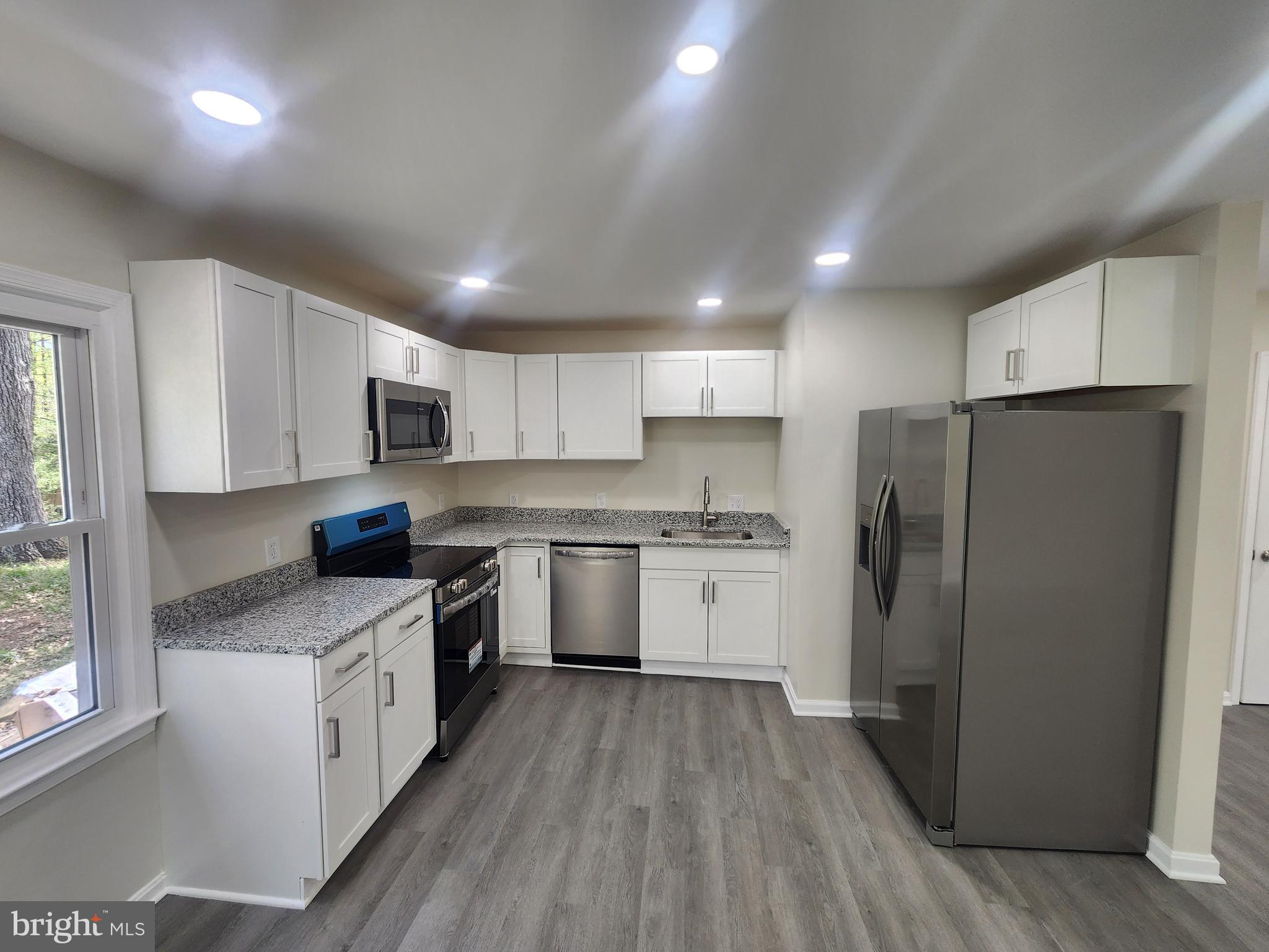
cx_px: 634
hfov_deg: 106.2
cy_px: 476
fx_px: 477
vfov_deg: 89.9
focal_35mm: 13
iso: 100
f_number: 2.2
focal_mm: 2.2
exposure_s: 1/60
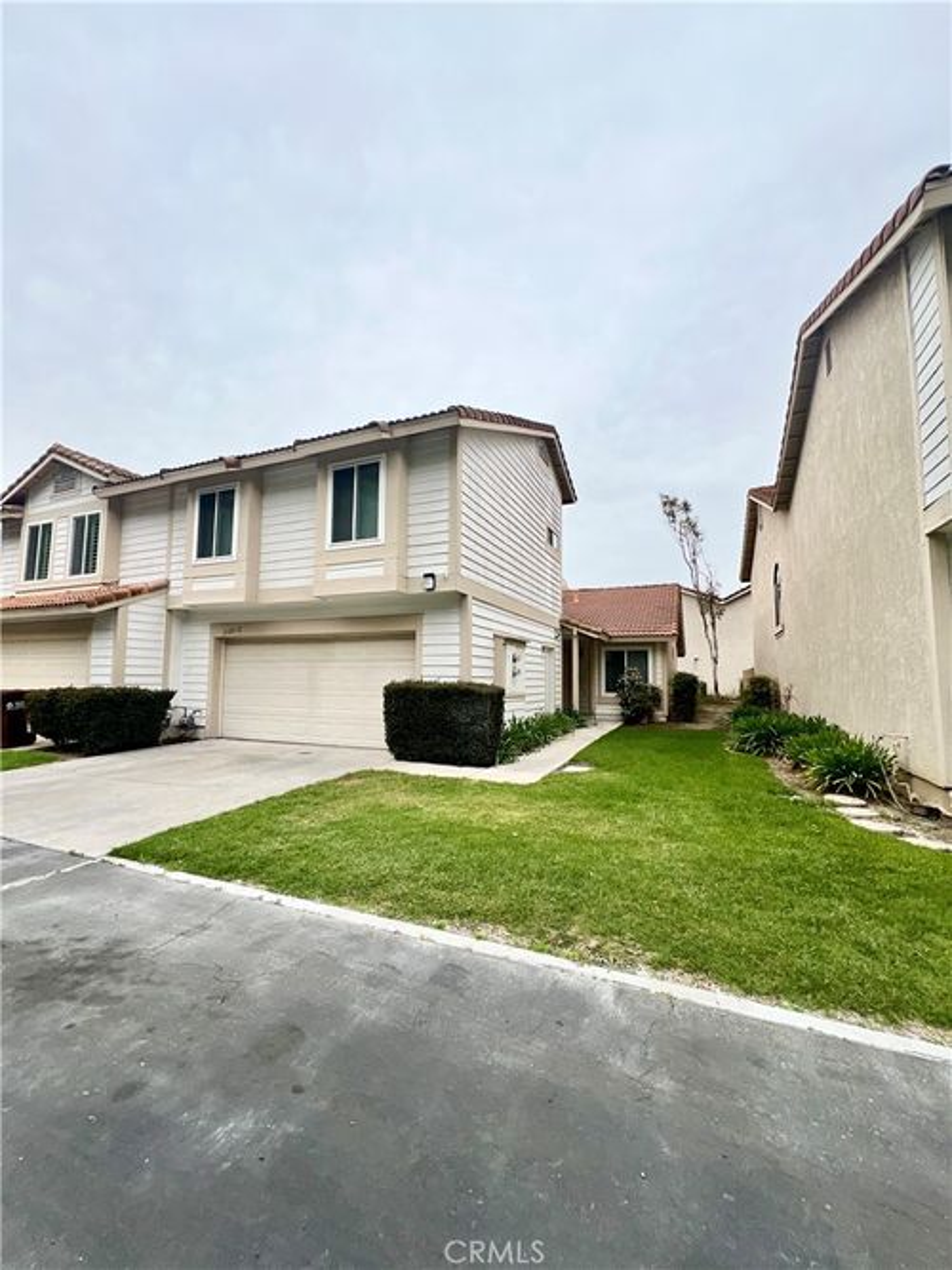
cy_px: 635
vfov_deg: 106.2
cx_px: 476
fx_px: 477
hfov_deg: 89.9
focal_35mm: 13
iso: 32
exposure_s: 1/608
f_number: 1.8
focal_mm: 1.57
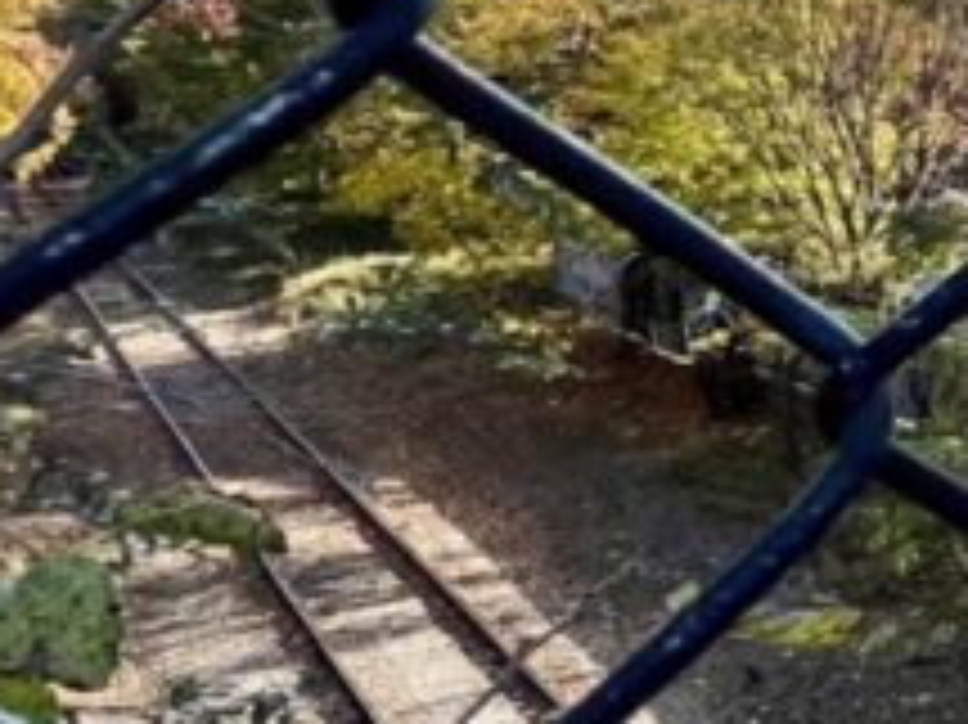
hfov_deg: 17.8
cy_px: -139
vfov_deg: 21.9
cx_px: 2049
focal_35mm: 62
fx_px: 1733
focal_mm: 1.57
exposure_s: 1/769
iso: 32
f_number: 1.8
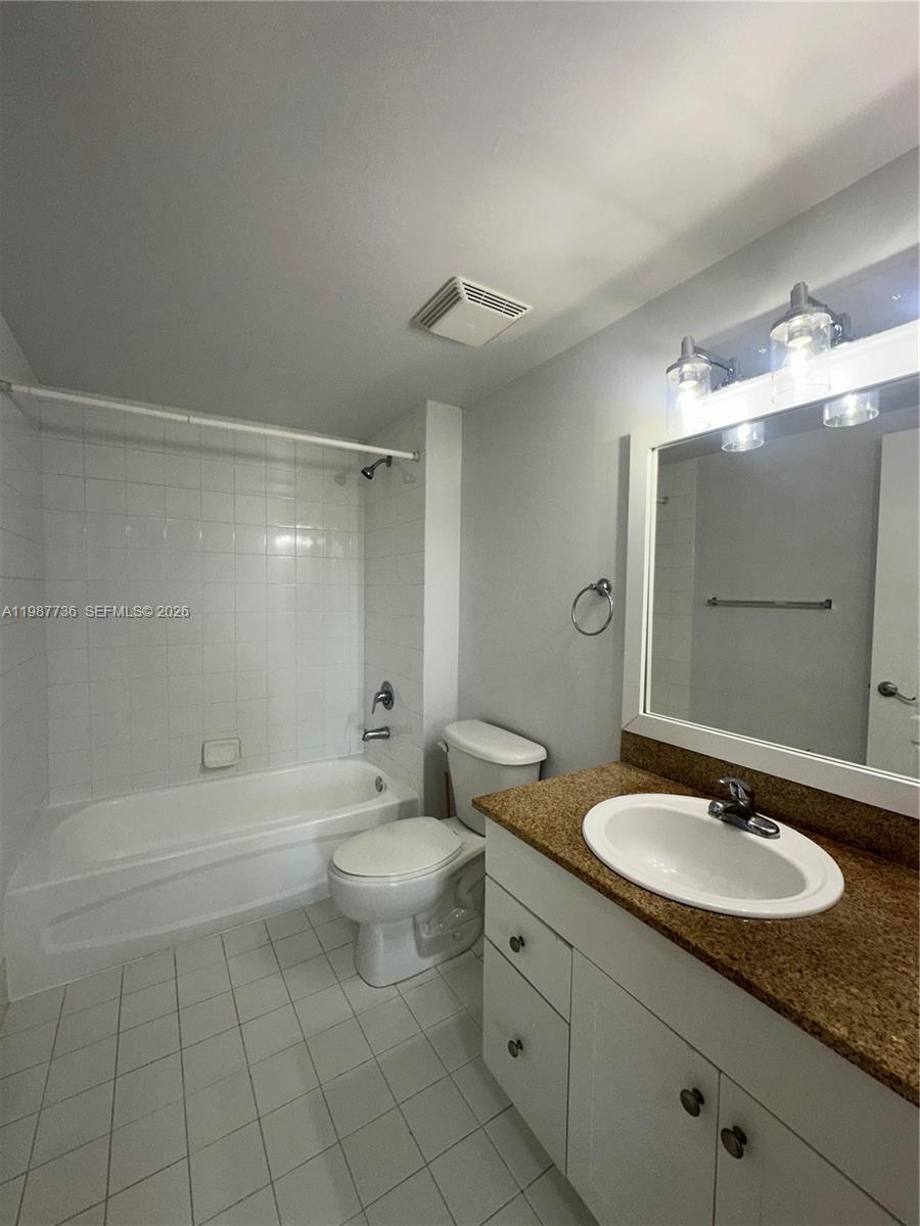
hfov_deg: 85.7
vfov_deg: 102.1
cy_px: 613
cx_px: 460
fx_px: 496
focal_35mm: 14
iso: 80
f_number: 2.2
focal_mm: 2.22
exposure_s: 1/120
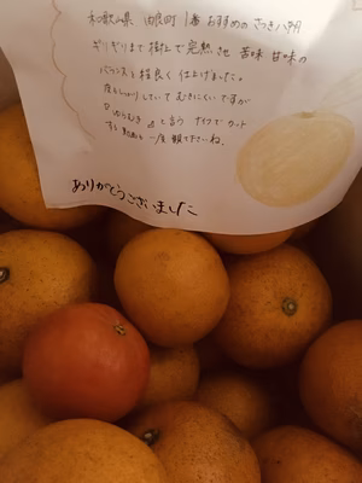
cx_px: 181
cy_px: 242
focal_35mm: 29
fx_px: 404
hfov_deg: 48.2
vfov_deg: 61.7
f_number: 2.2
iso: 2000
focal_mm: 4.15
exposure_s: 1/15
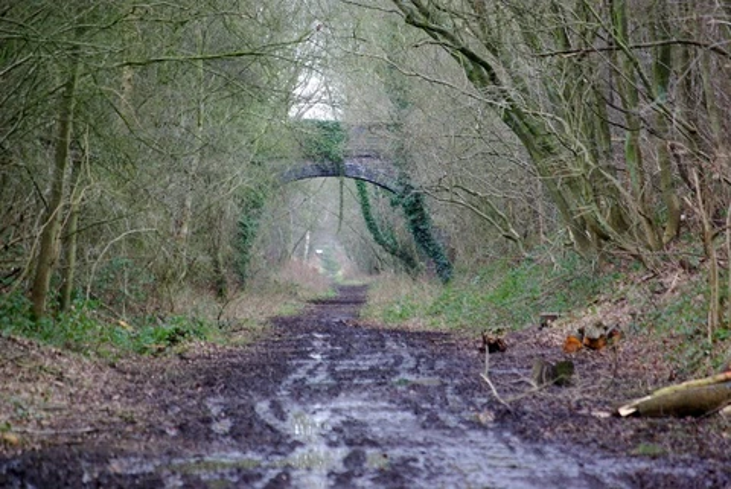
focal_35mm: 300
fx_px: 6097
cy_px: 244
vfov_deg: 4.6
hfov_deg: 6.9
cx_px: 366
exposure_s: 1/90
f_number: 5.6
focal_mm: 200
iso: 400
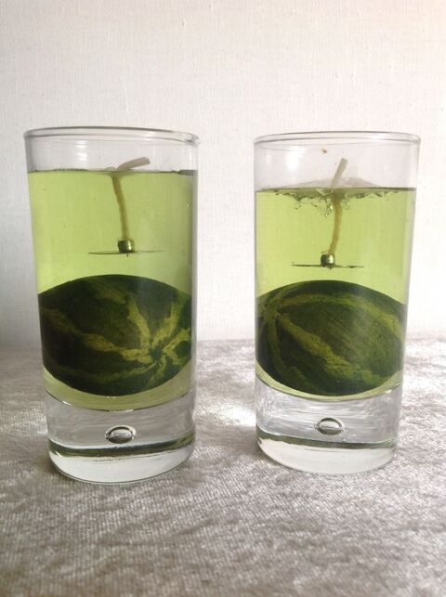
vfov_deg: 52.7
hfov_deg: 40.6
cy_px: 298
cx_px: 223
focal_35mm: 35
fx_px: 603
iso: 50
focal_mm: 4.28
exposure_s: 1/15
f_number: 2.4
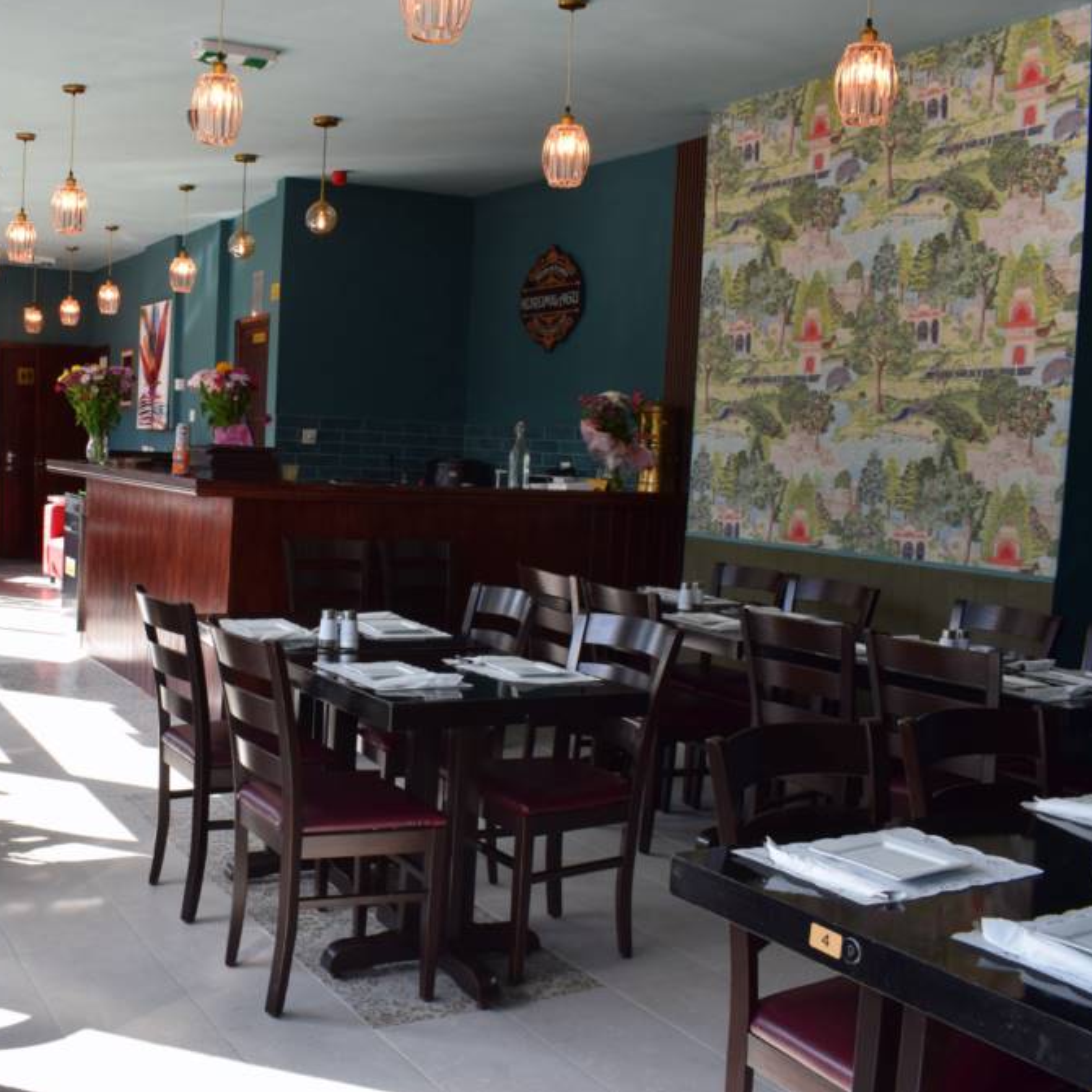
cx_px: 321
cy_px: 539
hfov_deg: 46.1
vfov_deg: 47.2
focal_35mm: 35
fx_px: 1249
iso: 400
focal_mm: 18
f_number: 9
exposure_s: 1/100
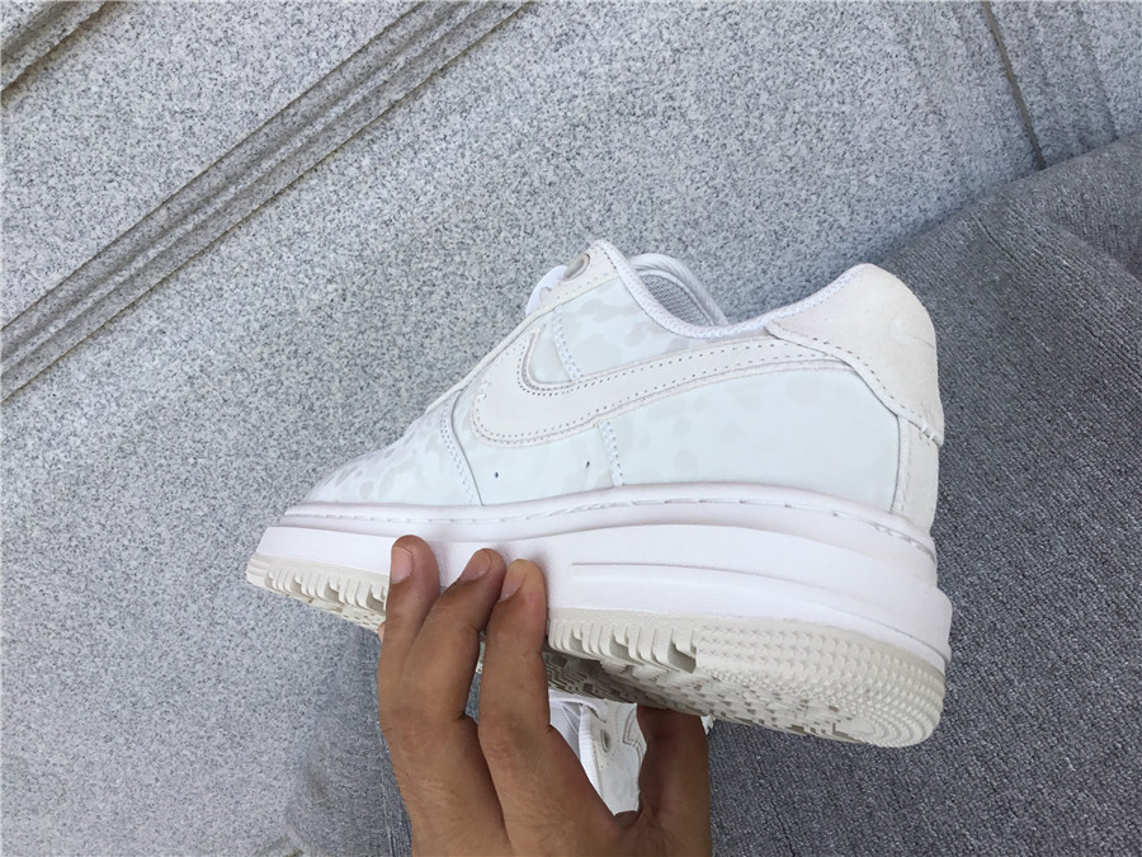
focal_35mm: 31
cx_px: 571
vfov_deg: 45.4
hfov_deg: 58.4
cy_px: 428
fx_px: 1023
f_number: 2.4
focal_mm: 3.3
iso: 25
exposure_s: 1/348
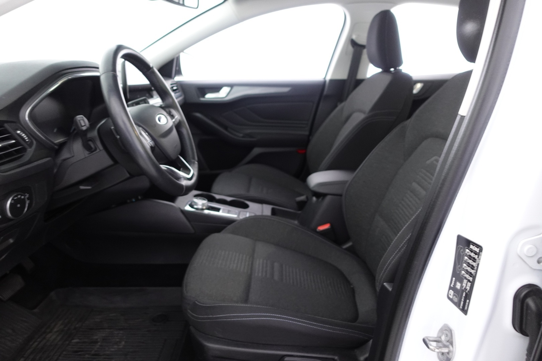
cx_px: 271
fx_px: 361
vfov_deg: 53.1
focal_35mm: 24
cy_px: 180
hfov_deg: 73.7
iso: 800
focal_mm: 9.4
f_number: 1.8
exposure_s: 1/20
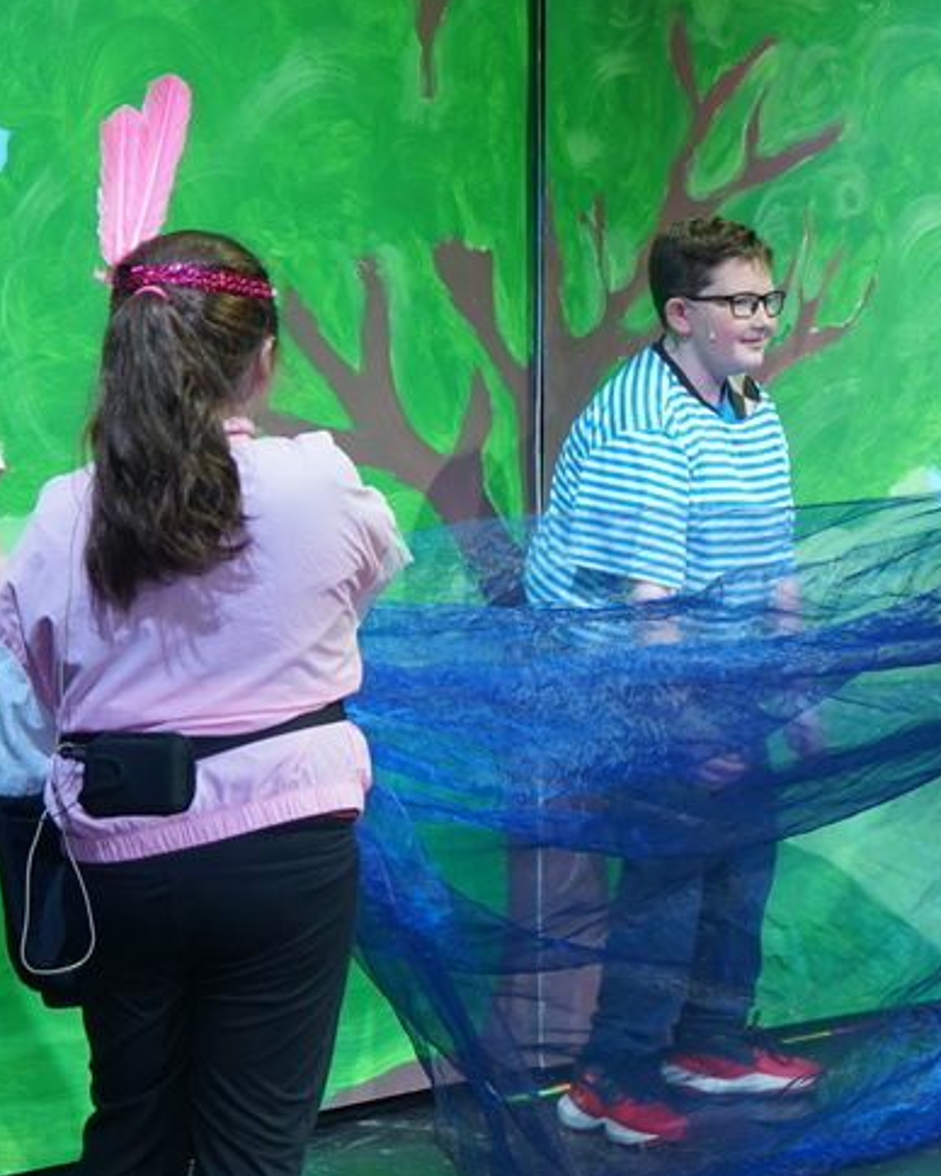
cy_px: 583
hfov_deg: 14.8
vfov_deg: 18.6
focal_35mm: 103
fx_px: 3586
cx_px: 880
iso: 1000
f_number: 5
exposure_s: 1/160
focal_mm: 52
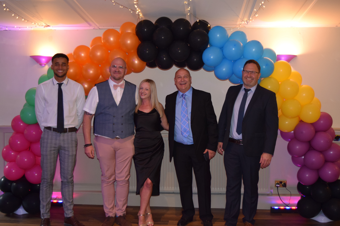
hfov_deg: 42.3
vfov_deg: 28.9
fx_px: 439
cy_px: 113
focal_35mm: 46
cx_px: 170
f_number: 4.2
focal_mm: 31
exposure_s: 1/30
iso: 1100
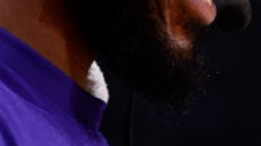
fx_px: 12190
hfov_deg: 1.2
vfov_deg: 0.7
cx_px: 154
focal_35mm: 1764
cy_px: 81
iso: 500
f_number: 6.3
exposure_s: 1/250
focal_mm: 320
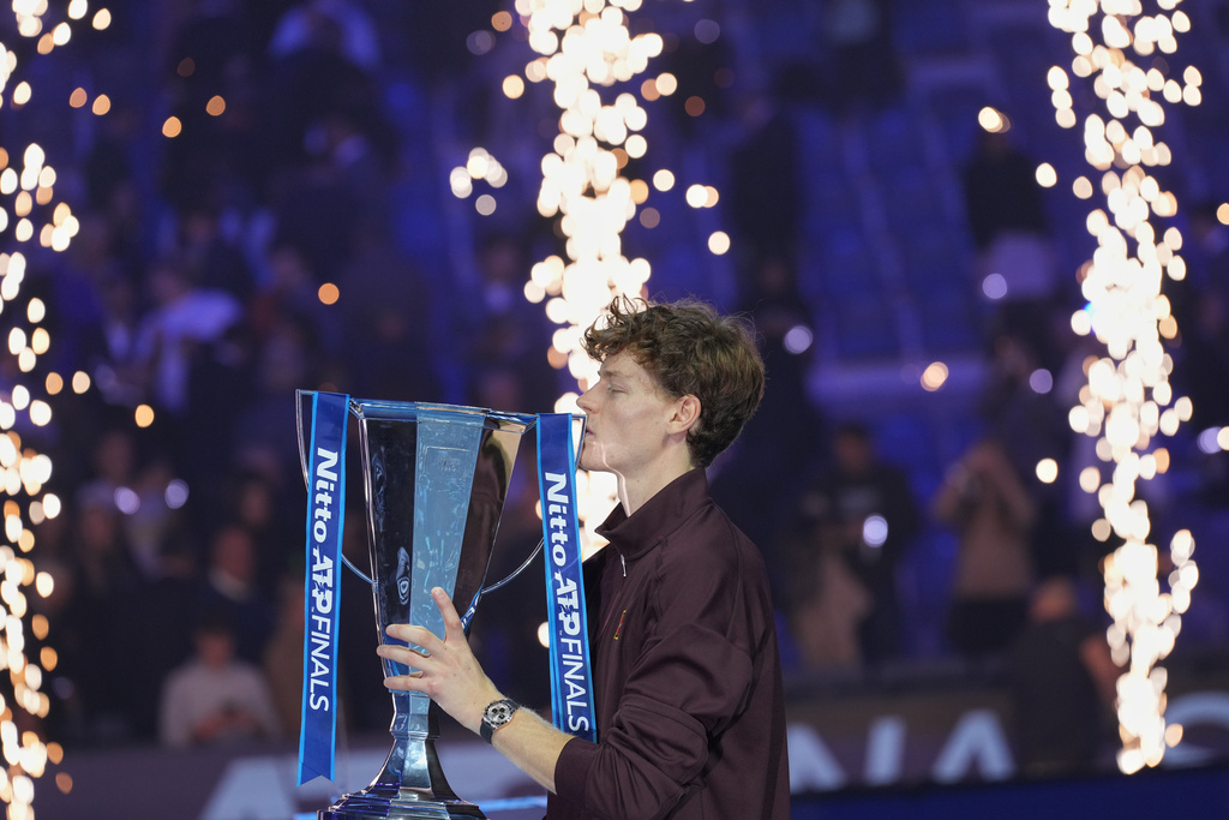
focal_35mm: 200
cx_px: 614
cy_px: 410
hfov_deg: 10.3
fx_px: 6828
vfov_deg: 6.9
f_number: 4
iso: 1600
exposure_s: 1/640
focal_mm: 200
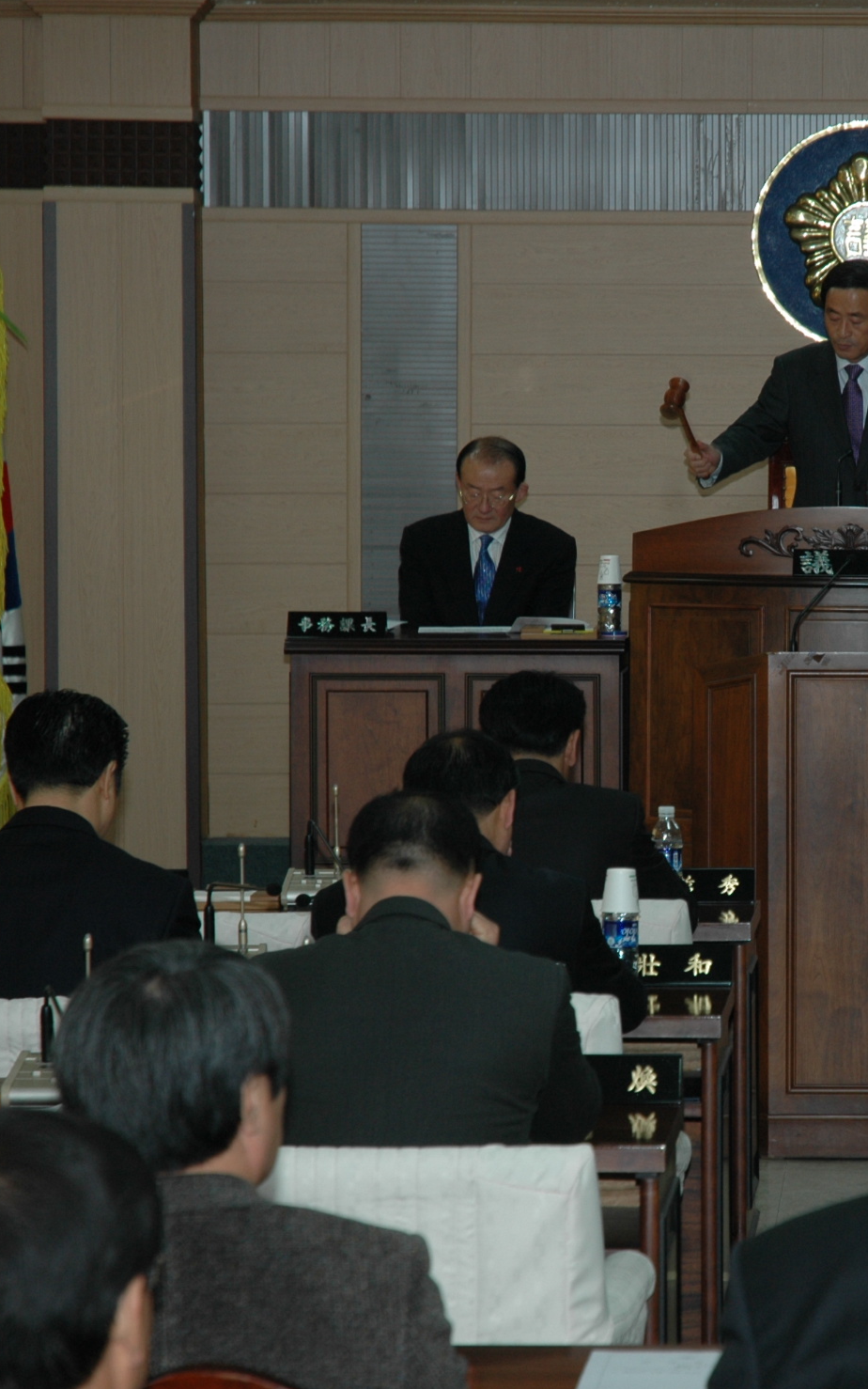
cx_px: 858
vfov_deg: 12.9
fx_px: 6130
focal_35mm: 162
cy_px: 694
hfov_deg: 8.1
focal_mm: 70
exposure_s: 1/60
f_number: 4.5
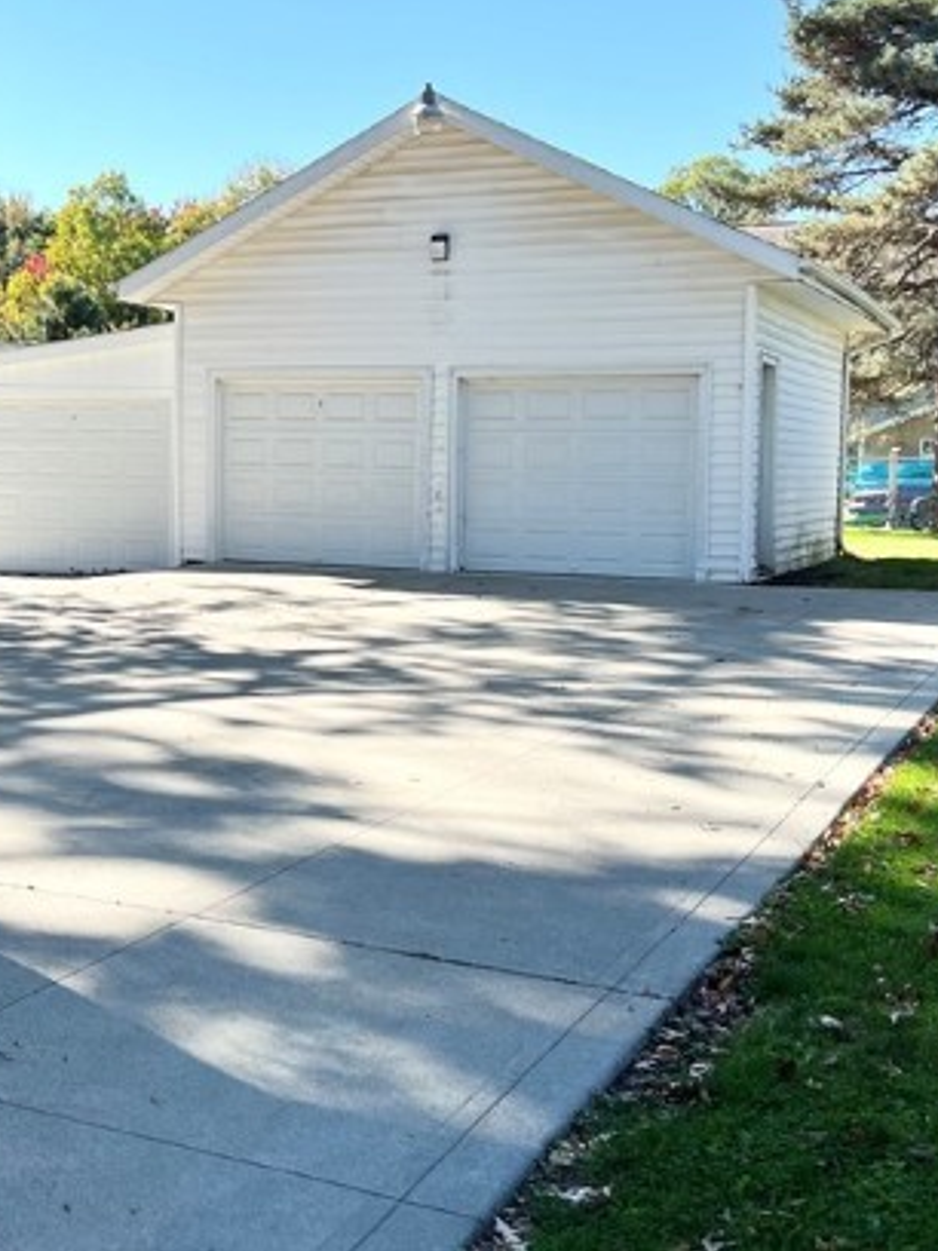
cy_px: 567
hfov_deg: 29.3
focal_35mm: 49
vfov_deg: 38.9
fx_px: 1770
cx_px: 248
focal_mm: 5.7
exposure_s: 1/2252
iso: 50
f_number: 1.5
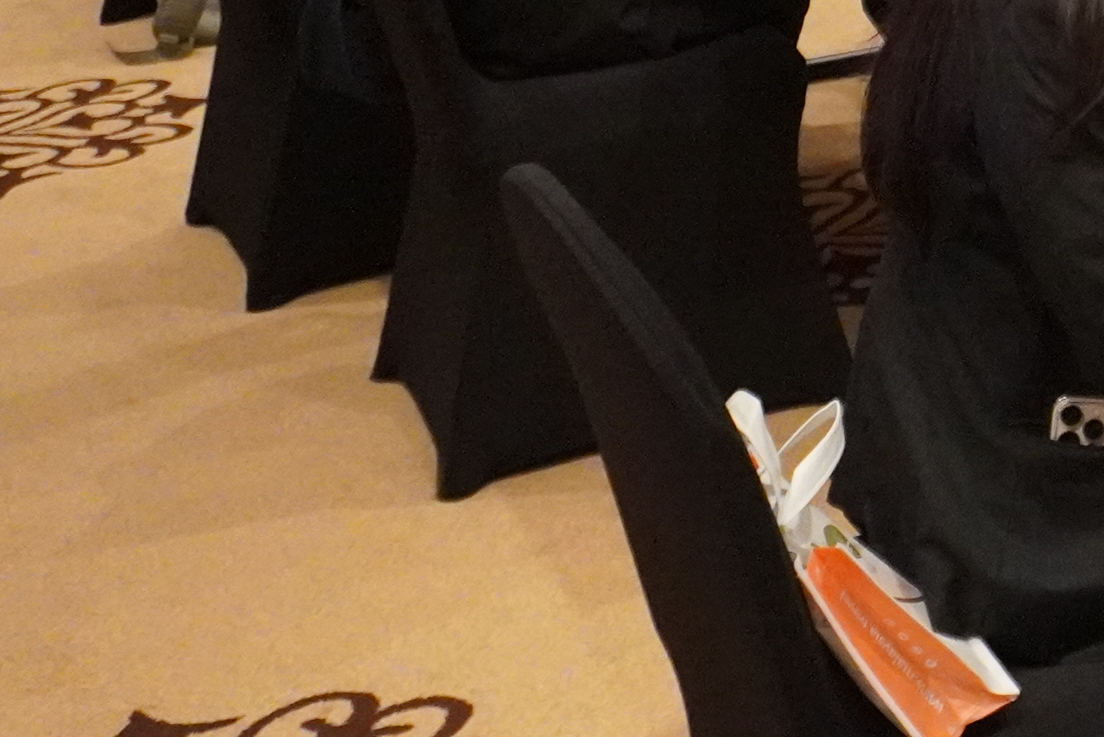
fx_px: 3006
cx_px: 1797
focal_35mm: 98
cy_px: -238
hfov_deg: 17.9
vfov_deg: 13.4
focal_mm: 16
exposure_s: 1/160
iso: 5000
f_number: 4
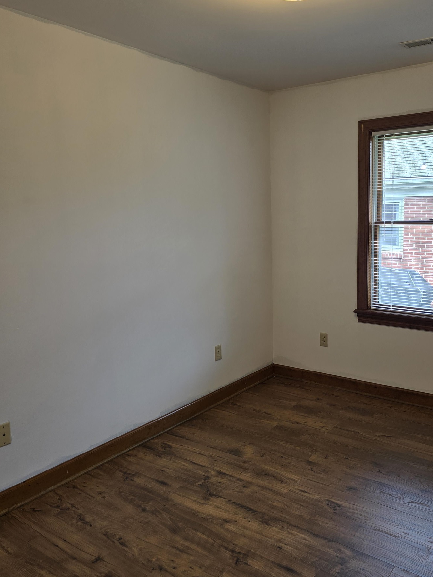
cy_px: 277
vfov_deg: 59.9
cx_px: 270
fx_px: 500
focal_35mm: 30
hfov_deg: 46.4
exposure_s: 1/120
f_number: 1.7
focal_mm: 6.3
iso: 50
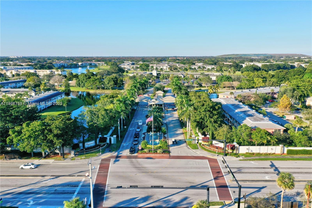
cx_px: 156
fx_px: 243
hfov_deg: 65.5
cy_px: 104
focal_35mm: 28
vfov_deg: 46.4
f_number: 6.3
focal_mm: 10.3
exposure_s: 1/500
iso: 100
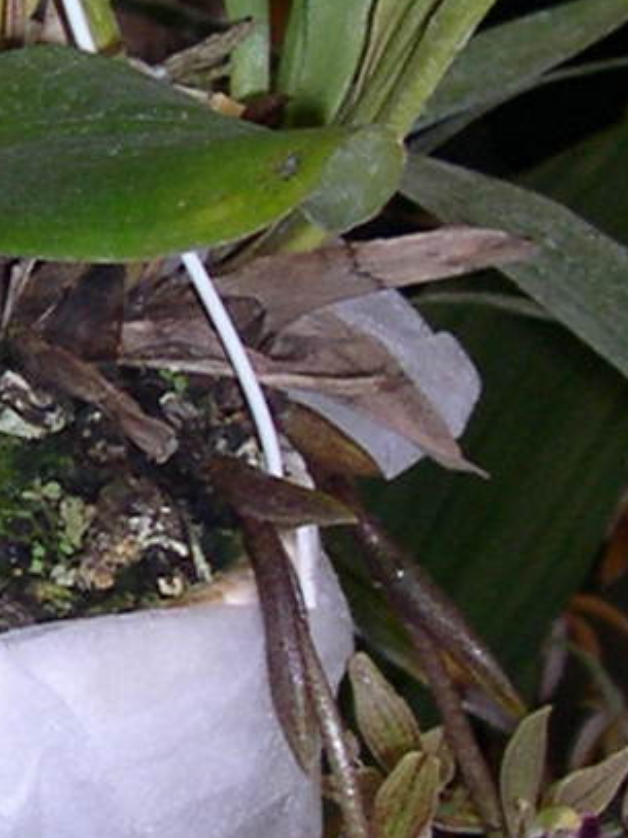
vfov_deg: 9.3
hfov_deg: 7.0
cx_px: -132
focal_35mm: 212
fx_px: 5131
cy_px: 437
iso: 100
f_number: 2.8
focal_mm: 8
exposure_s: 1/60
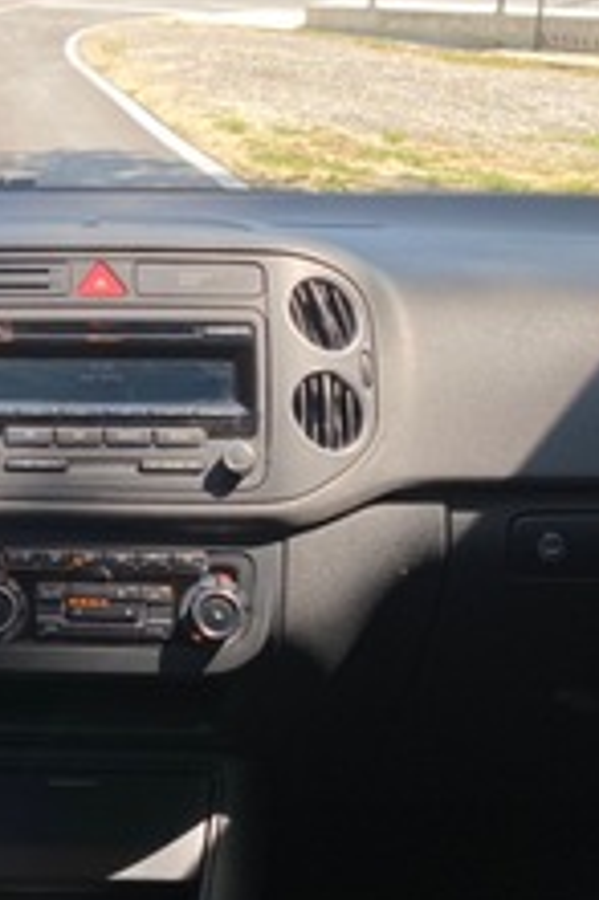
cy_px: 432
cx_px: -65
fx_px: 1100
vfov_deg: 44.5
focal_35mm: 44
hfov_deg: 27.7
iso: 32
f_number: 1.8
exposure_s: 1/174
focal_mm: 4.25
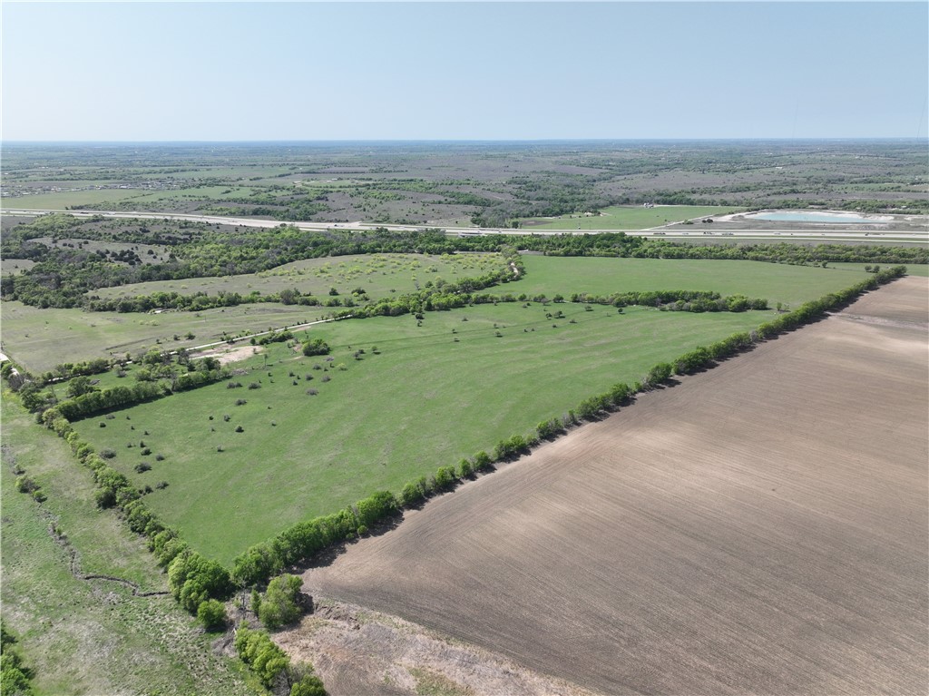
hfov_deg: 71.6
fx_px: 644
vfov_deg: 56.8
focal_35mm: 24
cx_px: 464
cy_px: 348
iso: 110
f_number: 3.5
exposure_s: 1/2000
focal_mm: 12.29
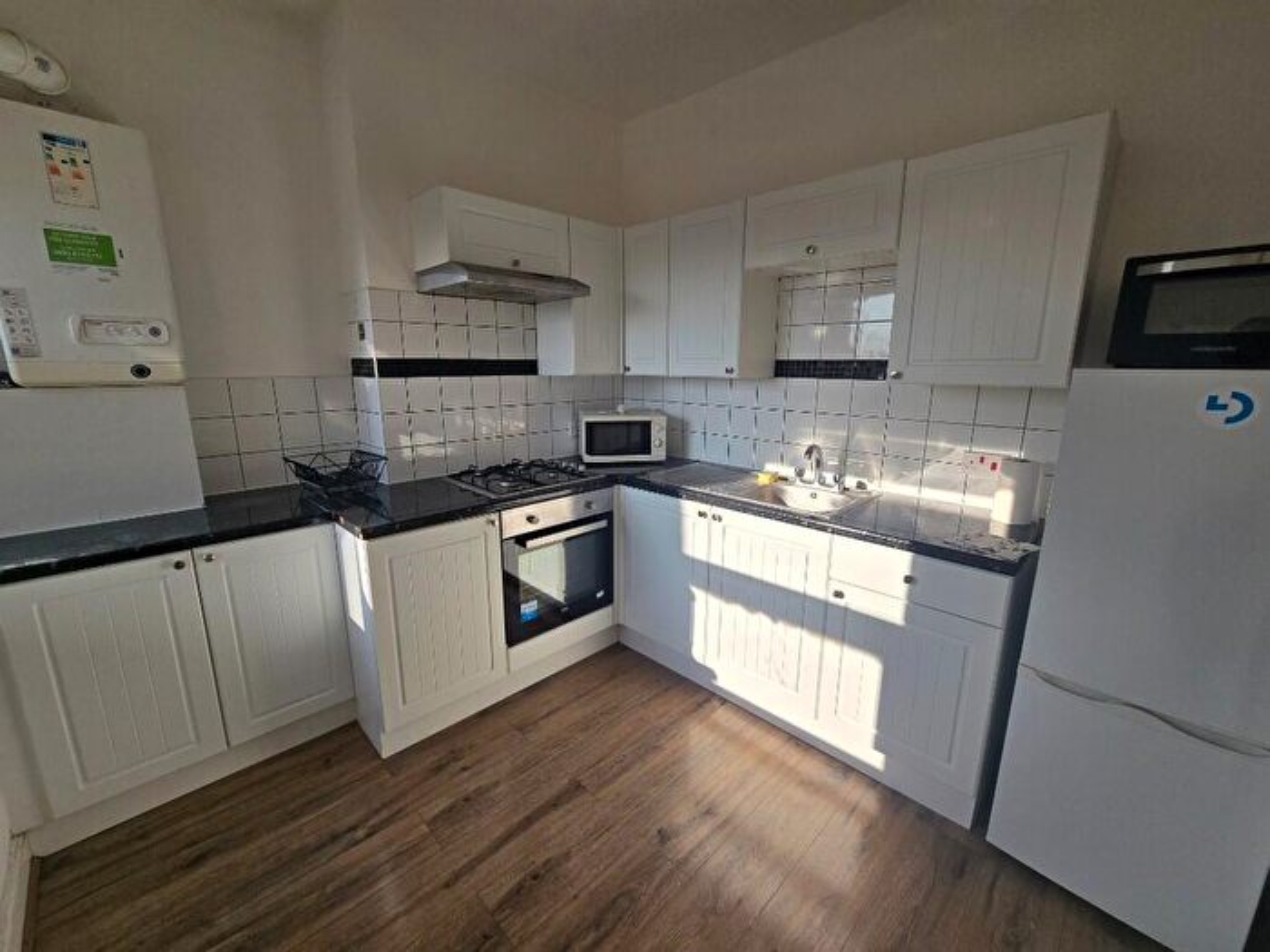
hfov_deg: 106.2
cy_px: 476
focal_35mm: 13
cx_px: 635
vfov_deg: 89.9
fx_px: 477
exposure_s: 1/1019
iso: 50
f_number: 2.2
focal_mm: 2.2
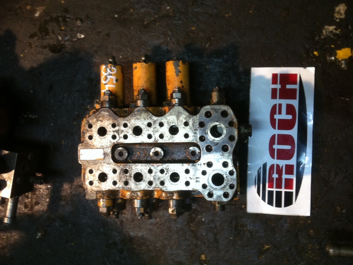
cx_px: 172
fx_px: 367
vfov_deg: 39.7
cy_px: 130
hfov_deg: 51.3
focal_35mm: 36
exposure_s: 1/17
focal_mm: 3.85
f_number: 2.8
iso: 200
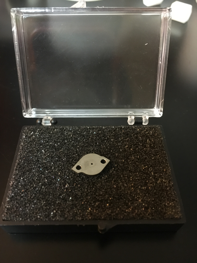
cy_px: 132
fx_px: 220
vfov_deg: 61.7
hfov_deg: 48.2
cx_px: 98
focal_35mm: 29
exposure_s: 1/17
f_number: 2.2
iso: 320
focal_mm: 4.15
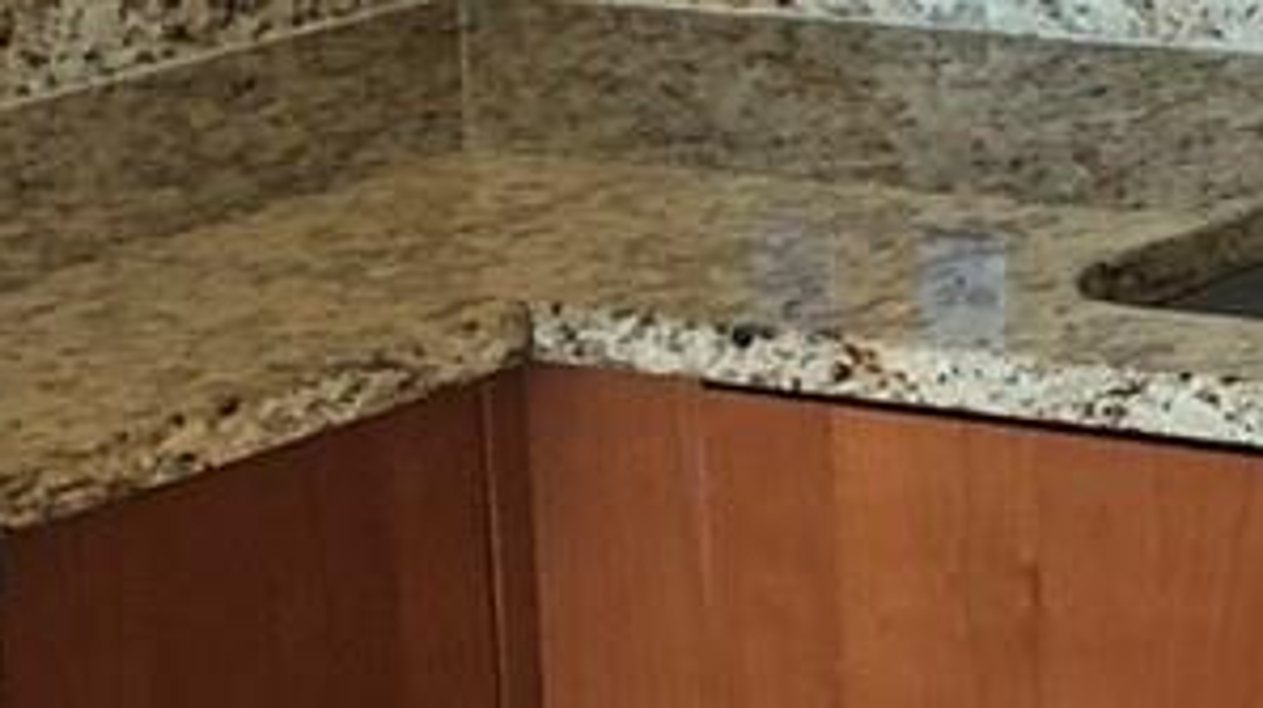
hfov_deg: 12.6
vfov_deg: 7.3
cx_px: 1818
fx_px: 5487
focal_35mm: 164
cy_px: -276
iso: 40
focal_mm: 3.99
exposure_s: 1/24
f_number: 1.8
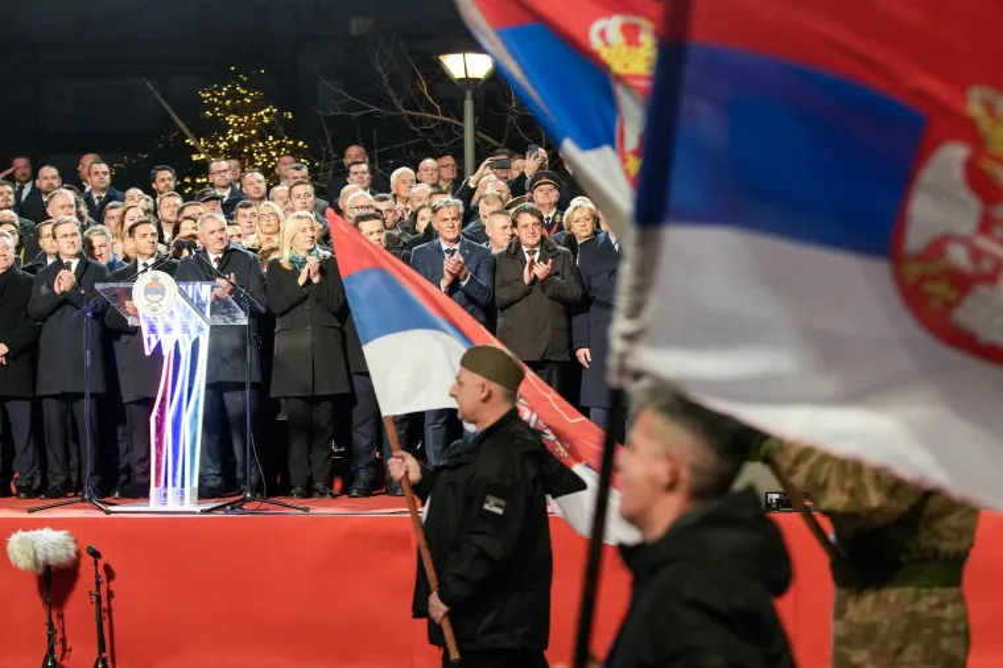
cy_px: 334
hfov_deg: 28.9
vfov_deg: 19.4
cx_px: 502
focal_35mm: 70
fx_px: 1949
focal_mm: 70
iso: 3200
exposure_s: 1/400
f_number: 3.2
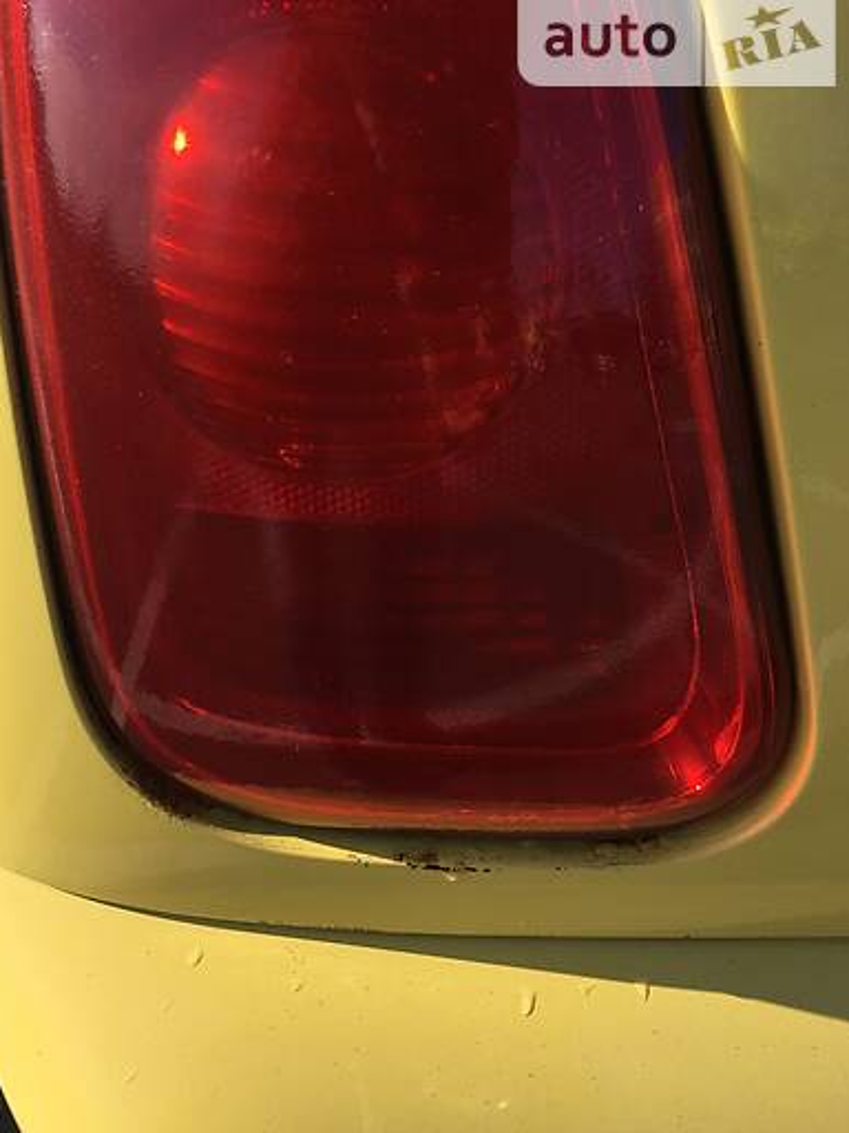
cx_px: 371
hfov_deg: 41.7
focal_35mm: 34
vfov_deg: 53.8
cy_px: 628
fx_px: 1112
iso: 25
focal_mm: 4.2
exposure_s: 1/1603
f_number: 2.2
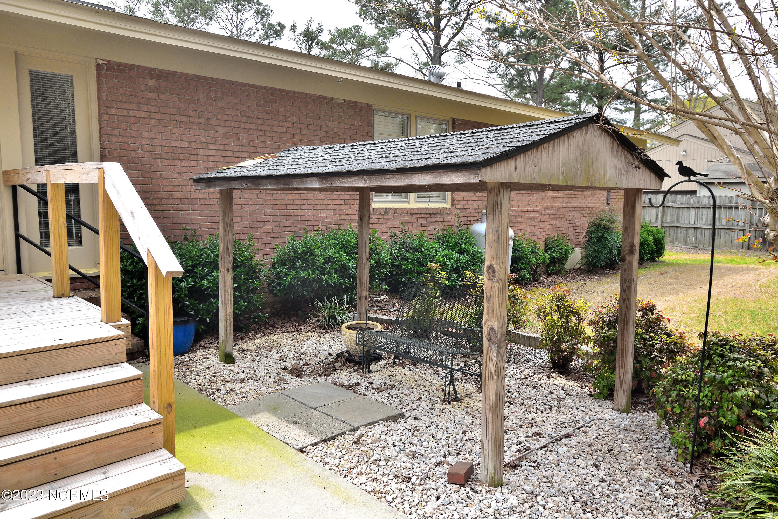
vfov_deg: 50.4
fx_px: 551
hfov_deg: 70.4
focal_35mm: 26
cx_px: 389
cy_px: 260
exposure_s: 1/250
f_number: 10
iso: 400
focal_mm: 17
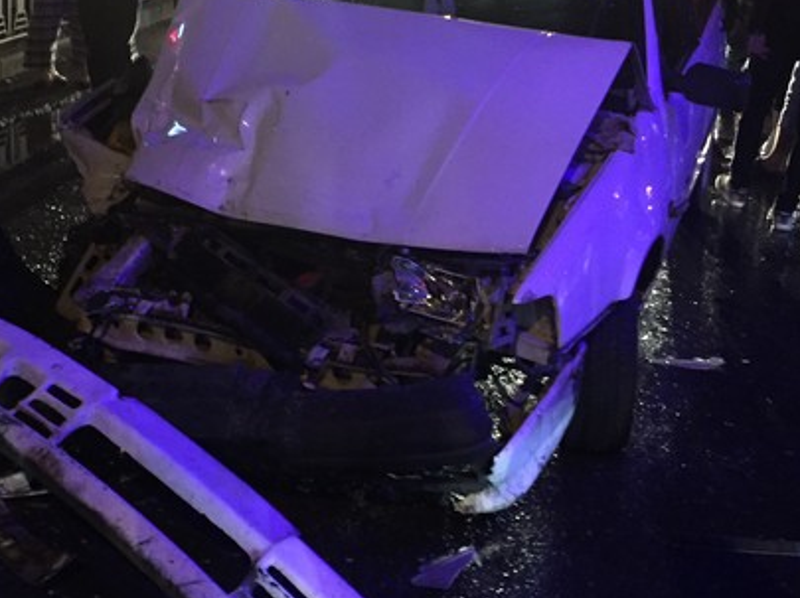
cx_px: 361
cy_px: 249
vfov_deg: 30.2
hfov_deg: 39.7
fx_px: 1108
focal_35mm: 48
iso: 500
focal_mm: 4.15
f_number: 2.2
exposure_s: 1/17
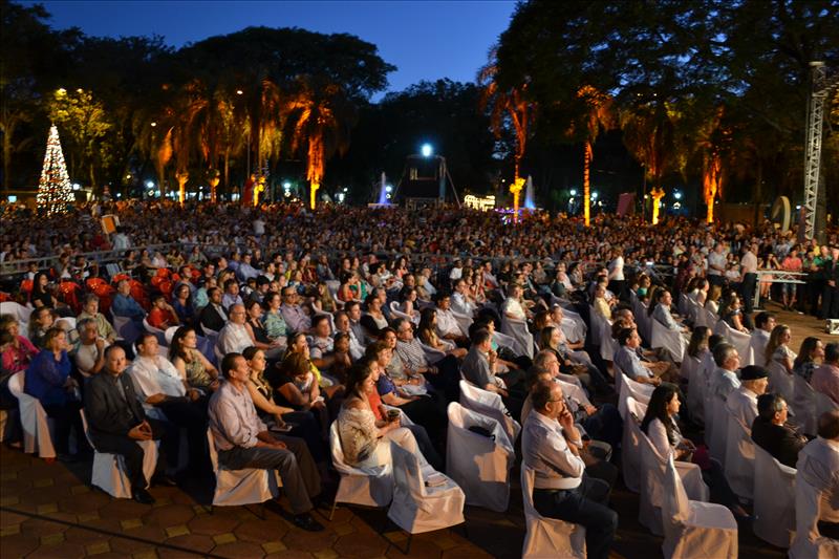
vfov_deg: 47.9
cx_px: 420
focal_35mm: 27
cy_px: 280
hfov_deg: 67.4
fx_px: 629
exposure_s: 1/10
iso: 800
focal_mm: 18
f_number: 3.5
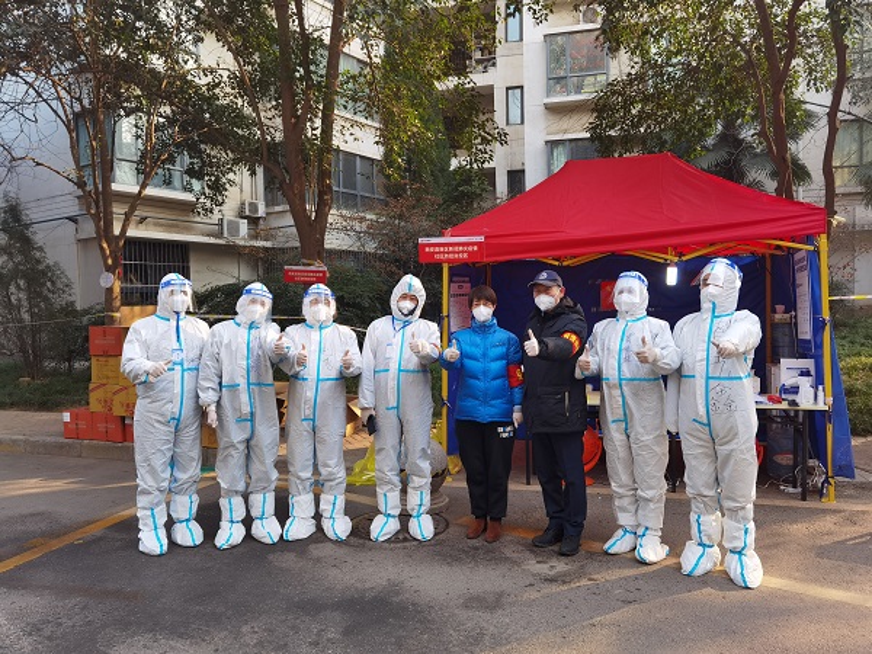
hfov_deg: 65.3
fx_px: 680
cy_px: 327
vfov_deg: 51.4
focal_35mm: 27
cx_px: 436
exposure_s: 1/382
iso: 50
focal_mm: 6.71
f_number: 1.9
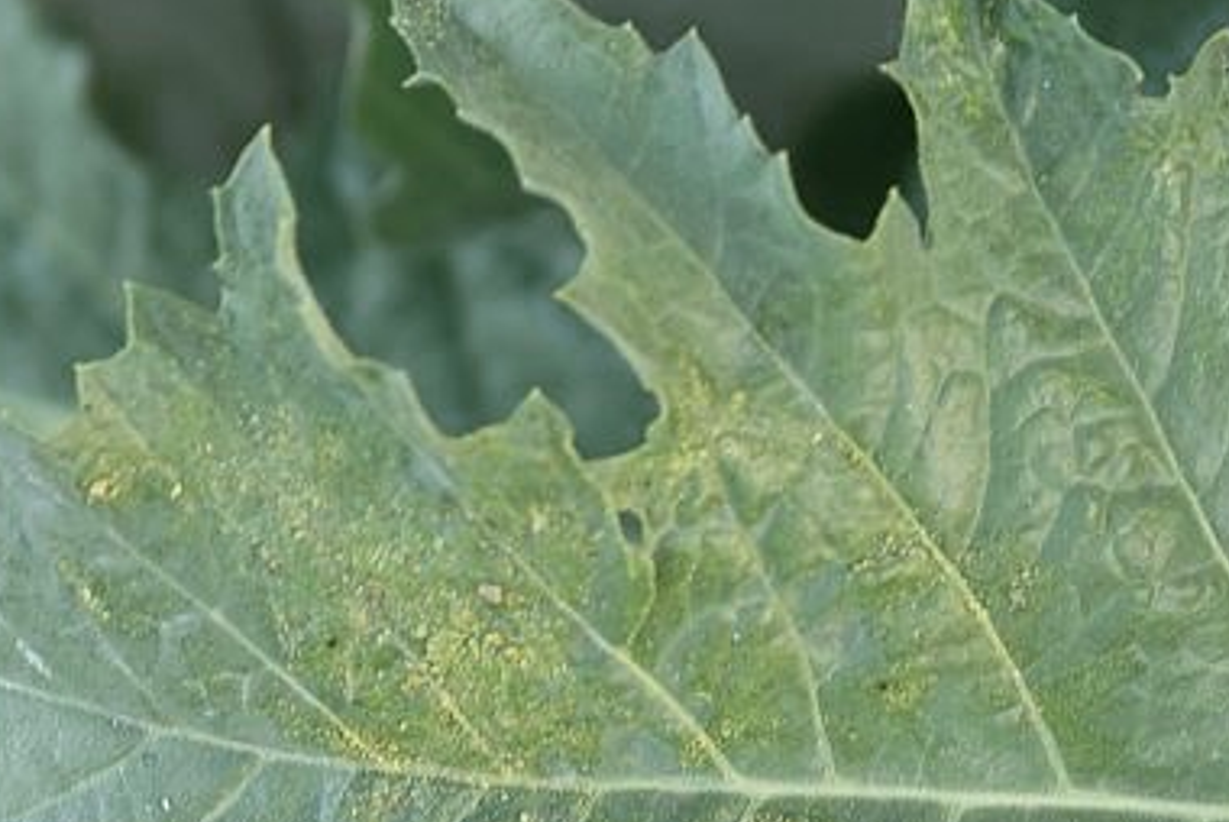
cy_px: 720
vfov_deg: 7.3
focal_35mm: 188
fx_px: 6423
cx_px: 970
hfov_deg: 10.9
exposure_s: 1/125
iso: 200
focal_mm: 55
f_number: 2.8
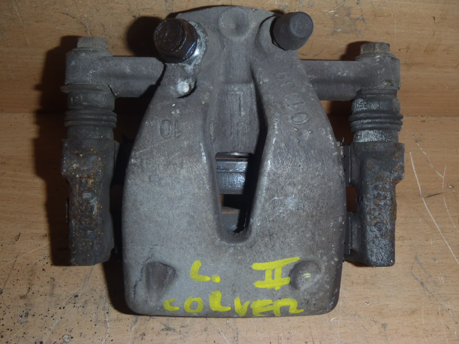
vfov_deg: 37.7
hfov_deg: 49.0
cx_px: 230
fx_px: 504
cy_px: 172
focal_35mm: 38
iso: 100
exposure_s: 1/40
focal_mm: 6.83
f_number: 4.6
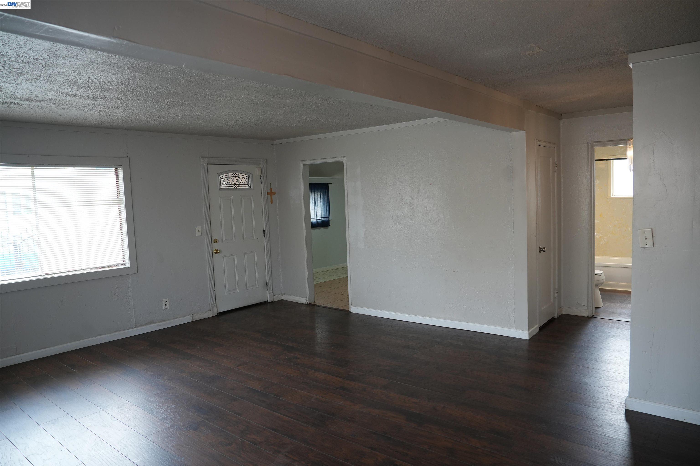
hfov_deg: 73.7
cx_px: 350
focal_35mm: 24
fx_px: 467
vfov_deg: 53.1
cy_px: 233
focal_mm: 24
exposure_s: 1/160
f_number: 4
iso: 800
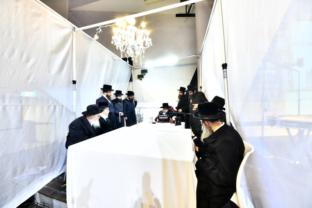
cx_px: 156
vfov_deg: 90.0
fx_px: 104
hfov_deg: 112.6
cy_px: 104
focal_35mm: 12
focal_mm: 12
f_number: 5.6
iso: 3200
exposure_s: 1/80
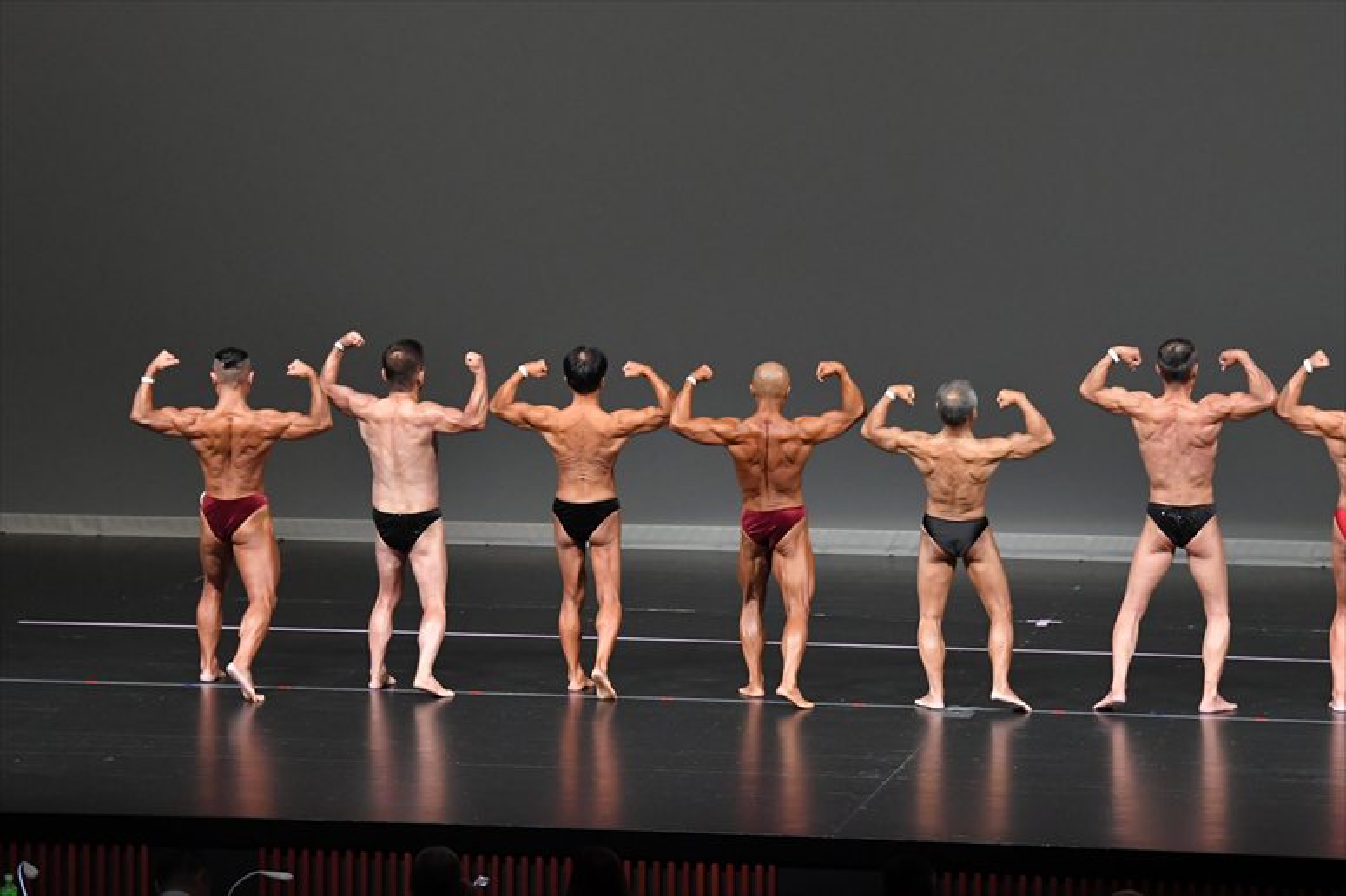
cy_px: 448
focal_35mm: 168
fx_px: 6278
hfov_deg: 12.2
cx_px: 673
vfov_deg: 8.2
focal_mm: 112
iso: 4000
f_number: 5.6
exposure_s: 1/400
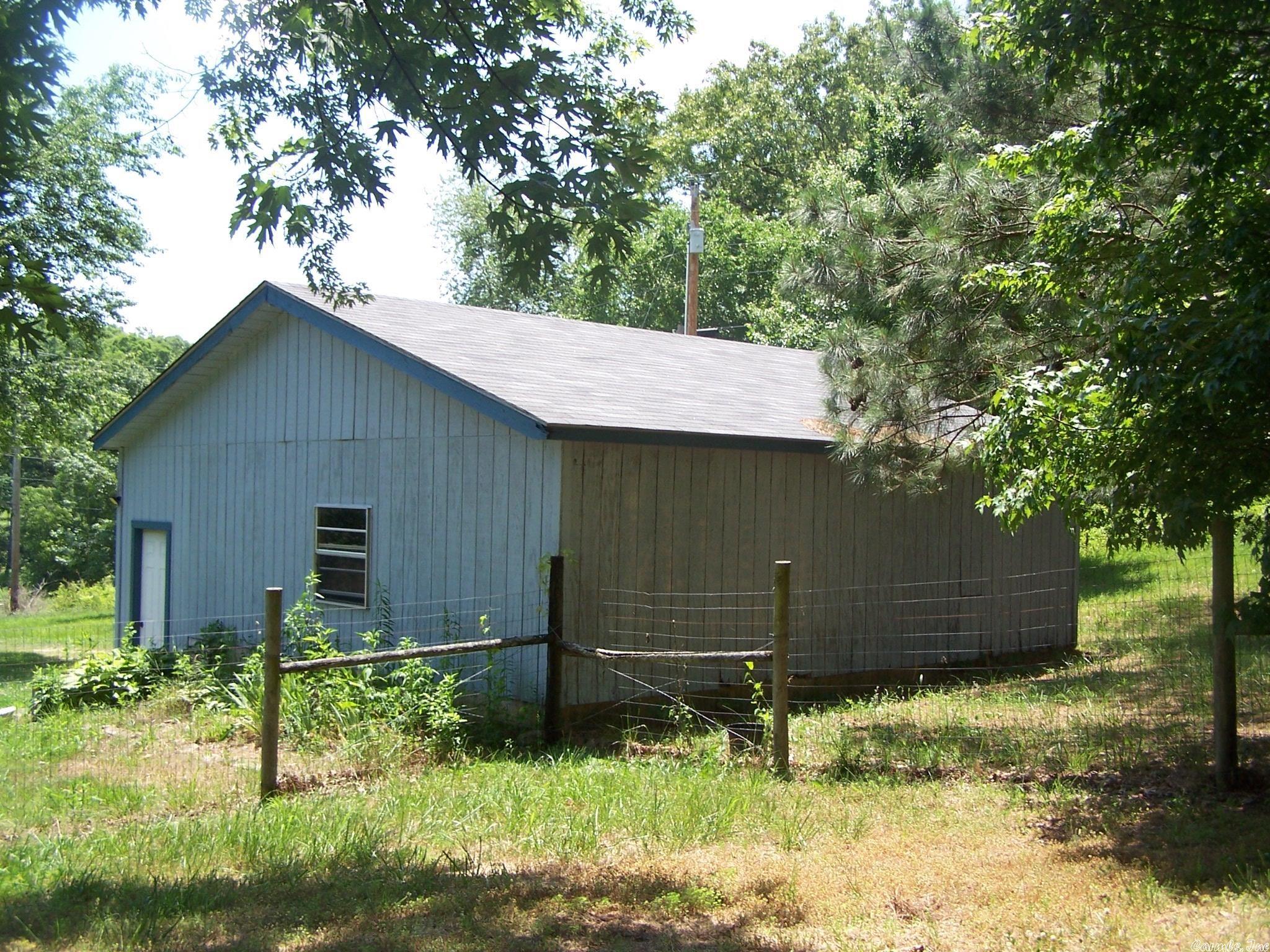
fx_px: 1394
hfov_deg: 49.0
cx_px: 635
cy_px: 476
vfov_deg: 37.7
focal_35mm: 38
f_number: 2.8
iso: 80
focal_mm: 6.3
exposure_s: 1/500
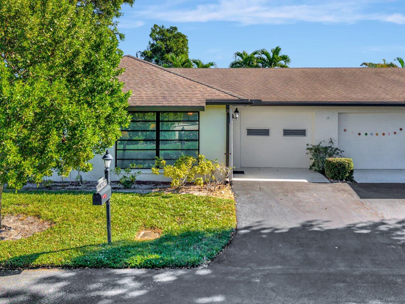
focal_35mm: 35
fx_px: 409
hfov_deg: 52.6
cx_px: 220
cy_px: 107
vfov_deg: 40.3
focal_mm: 8.67
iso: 220
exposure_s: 1/6400
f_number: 1.8
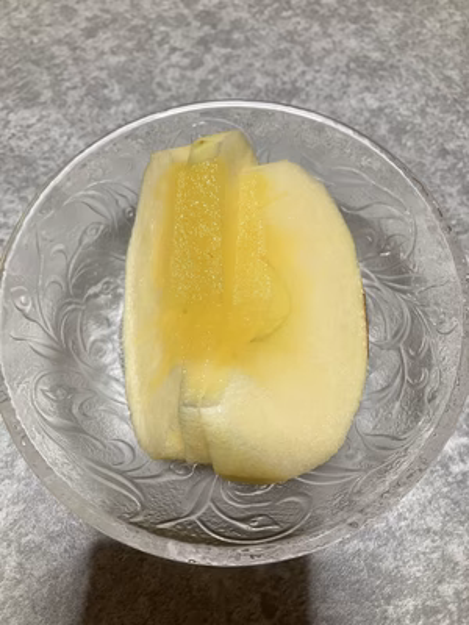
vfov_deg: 63.4
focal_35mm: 28
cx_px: 234
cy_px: 312
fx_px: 506
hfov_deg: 49.7
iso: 80
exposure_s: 1/75
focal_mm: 3.99
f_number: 1.8
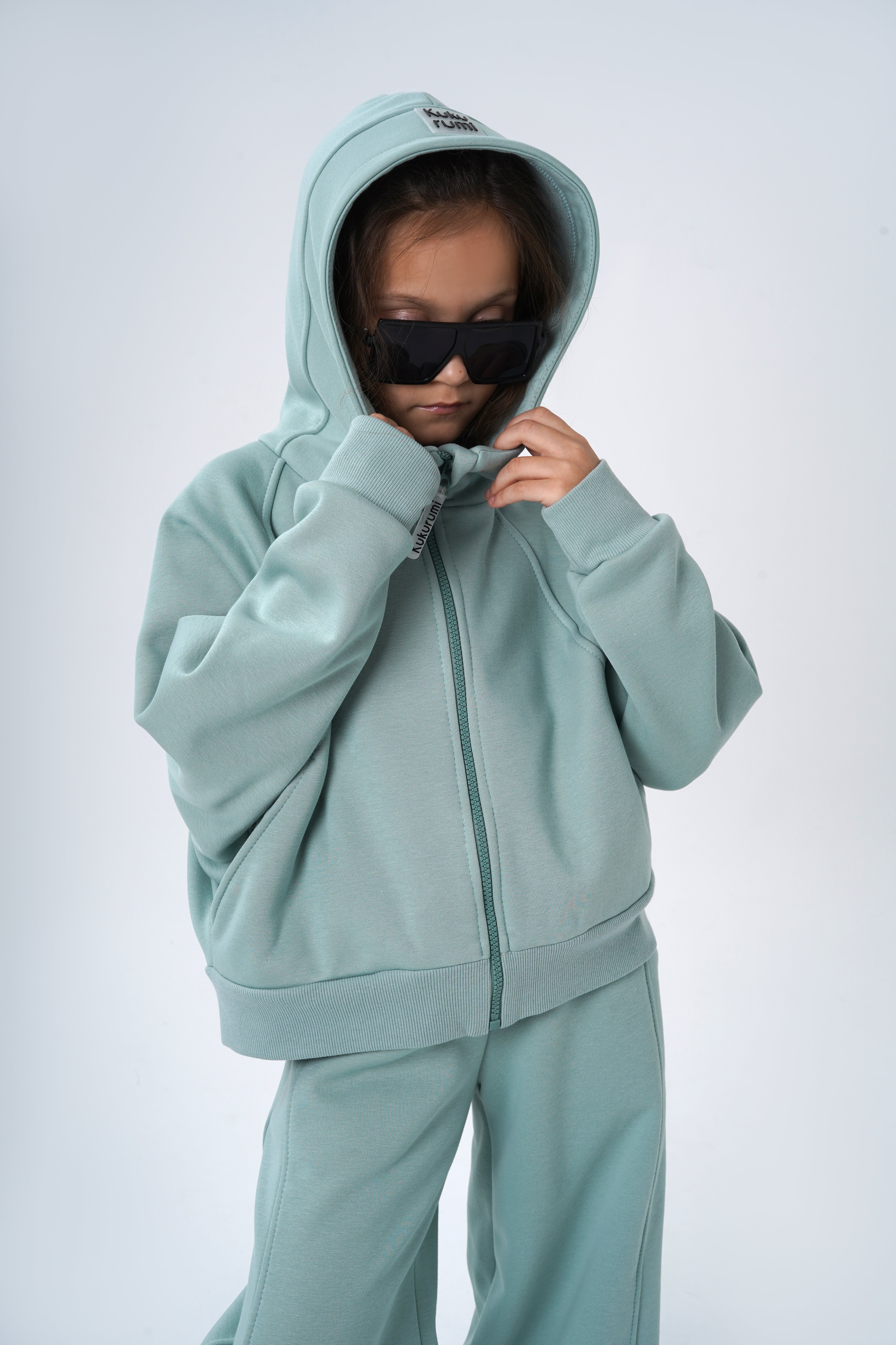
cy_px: 672
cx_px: 448
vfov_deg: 39.6
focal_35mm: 50
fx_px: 1867
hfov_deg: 27.0
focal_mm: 50
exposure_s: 1/160
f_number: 11
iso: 100
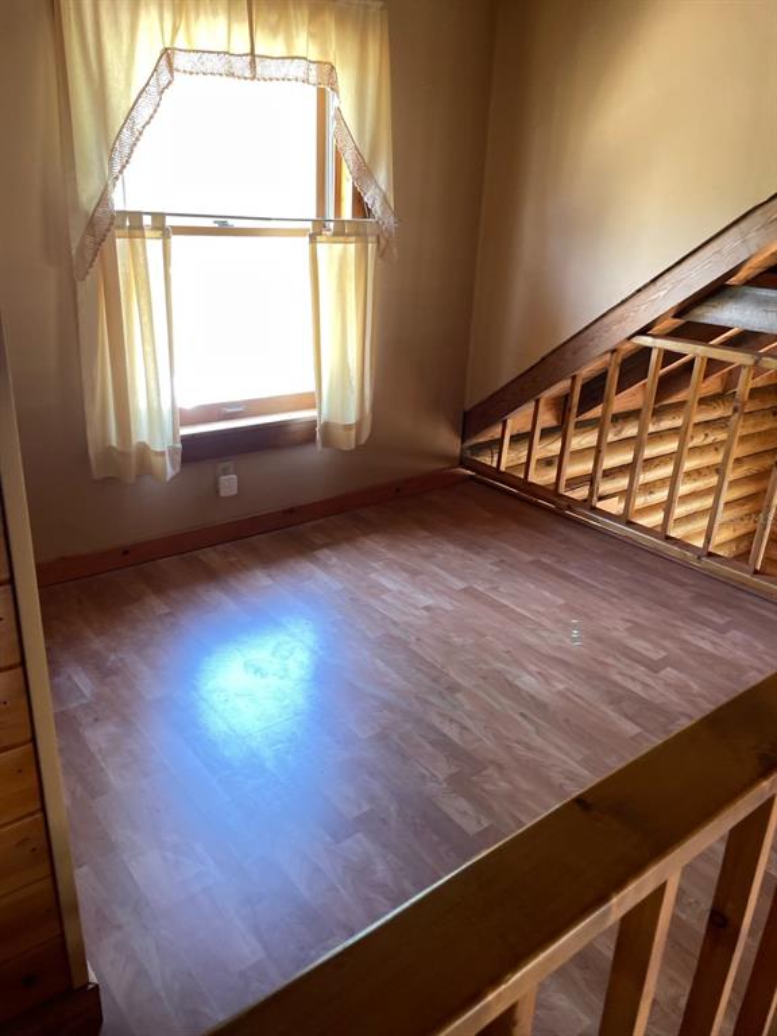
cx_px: 388
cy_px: 518
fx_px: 778
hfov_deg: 53.1
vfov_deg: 67.3
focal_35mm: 26
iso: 80
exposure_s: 1/60
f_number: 1.6
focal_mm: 4.2
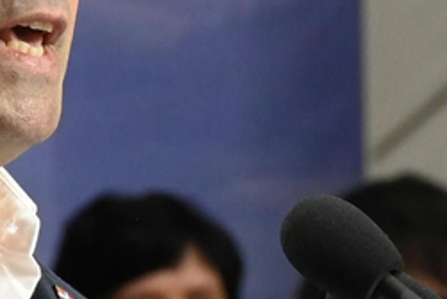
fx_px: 12709
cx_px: 526
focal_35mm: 1023
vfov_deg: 1.3
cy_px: 440
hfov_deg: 2.0
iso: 2500
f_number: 9
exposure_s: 1/400
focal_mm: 160
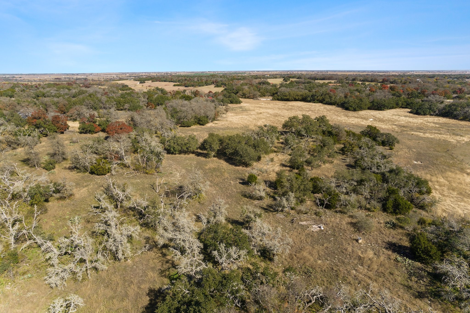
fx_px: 287
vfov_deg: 57.2
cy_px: 156
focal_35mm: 22
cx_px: 235
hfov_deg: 78.6
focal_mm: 8.38
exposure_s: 1/2000
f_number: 2.8
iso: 120
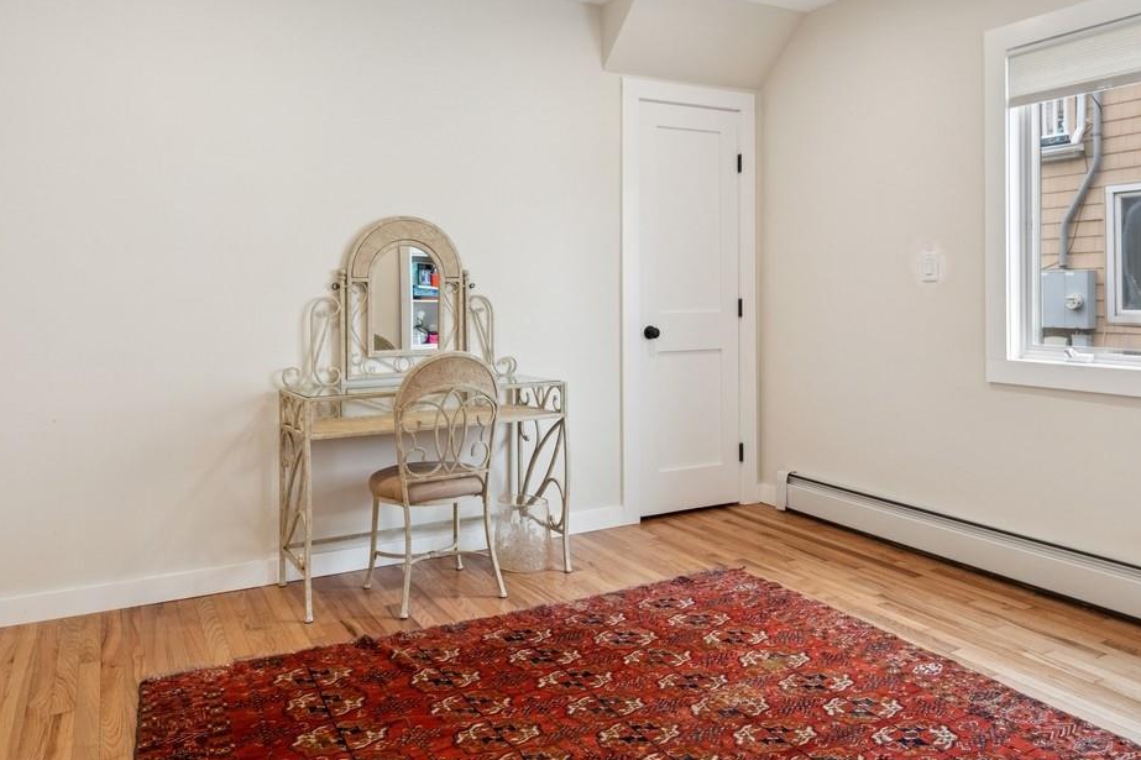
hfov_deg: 69.4
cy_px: 299
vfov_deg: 49.2
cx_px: 560
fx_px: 824
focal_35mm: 26
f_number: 14
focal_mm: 15
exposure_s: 1/20
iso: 640
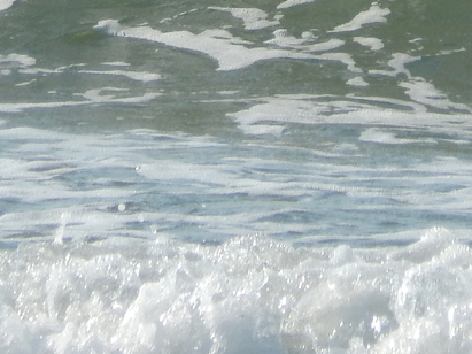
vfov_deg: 0.9
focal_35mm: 1674
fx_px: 22819
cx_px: 356
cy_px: -275
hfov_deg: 1.2
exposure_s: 1/800
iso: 125
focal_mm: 76.4
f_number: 5.7
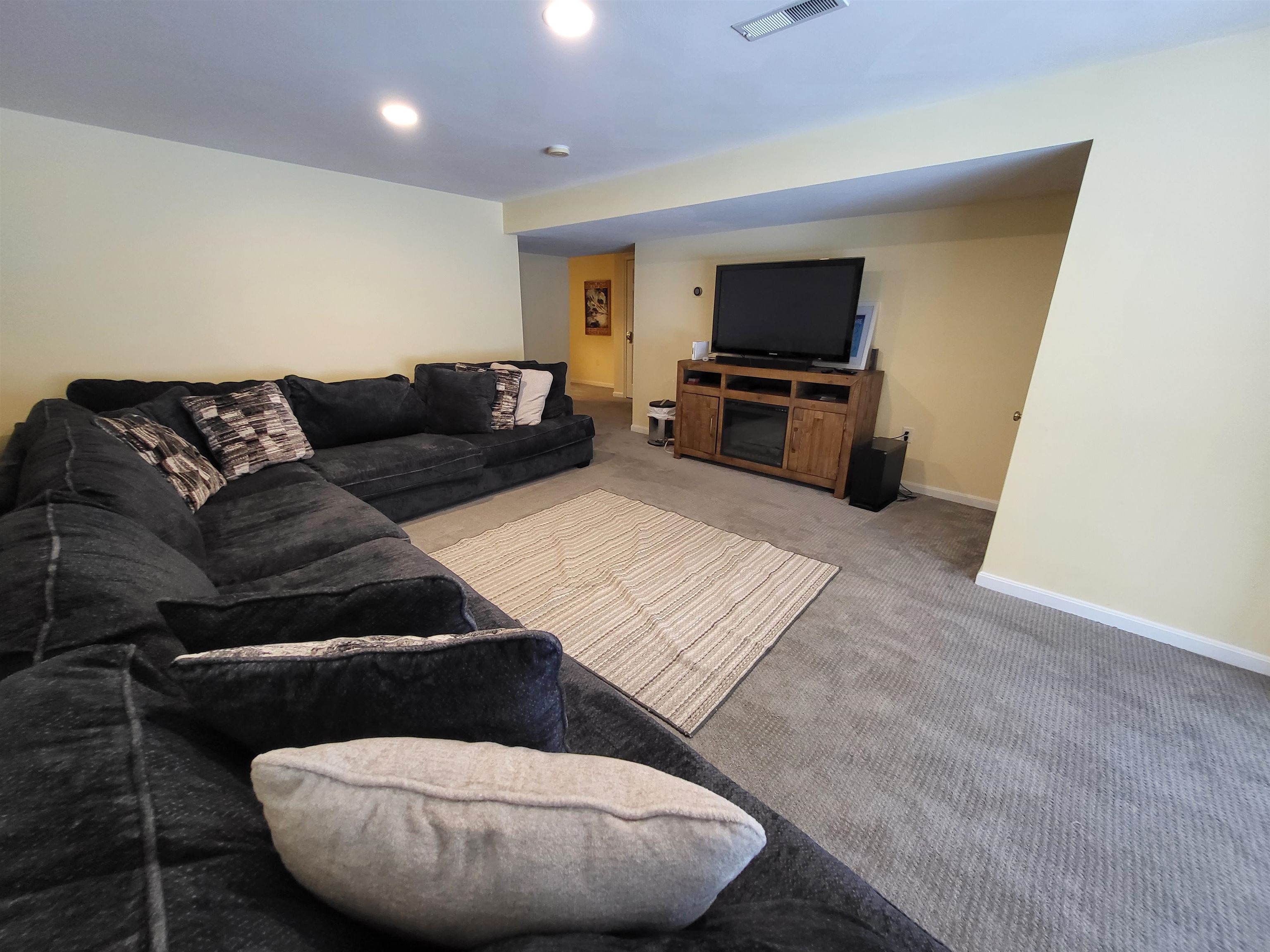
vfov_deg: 89.9
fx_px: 477
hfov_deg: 106.2
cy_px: 476
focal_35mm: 13
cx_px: 635
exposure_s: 1/60
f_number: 2.2
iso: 320
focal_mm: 1.74
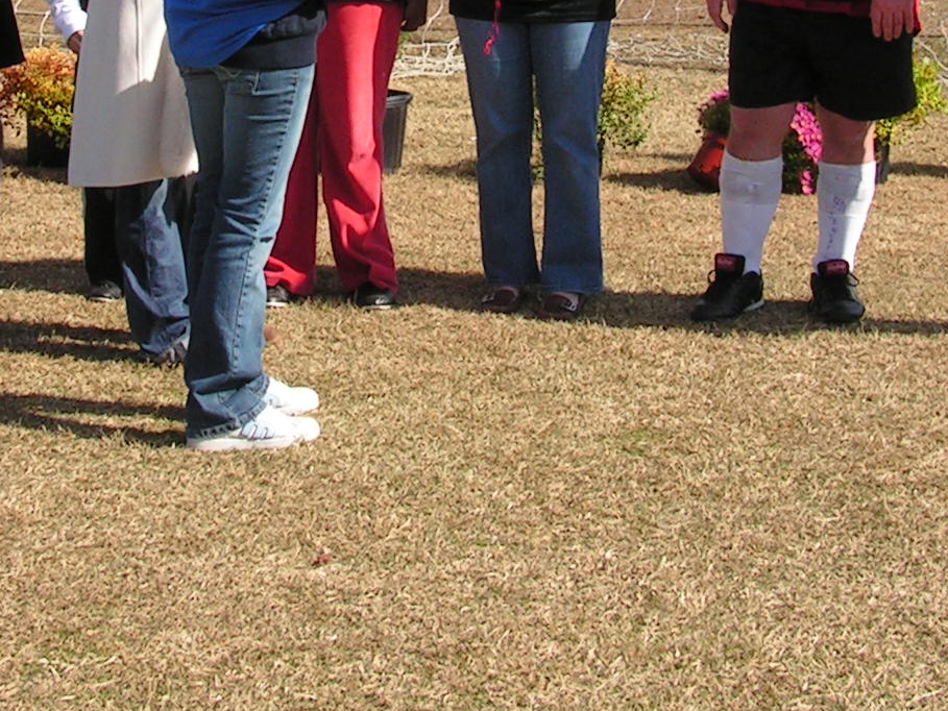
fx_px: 2602
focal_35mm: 95
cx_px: 442
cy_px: -51
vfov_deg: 15.2
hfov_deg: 20.6
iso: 50
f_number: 5.6
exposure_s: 1/320
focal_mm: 6.3
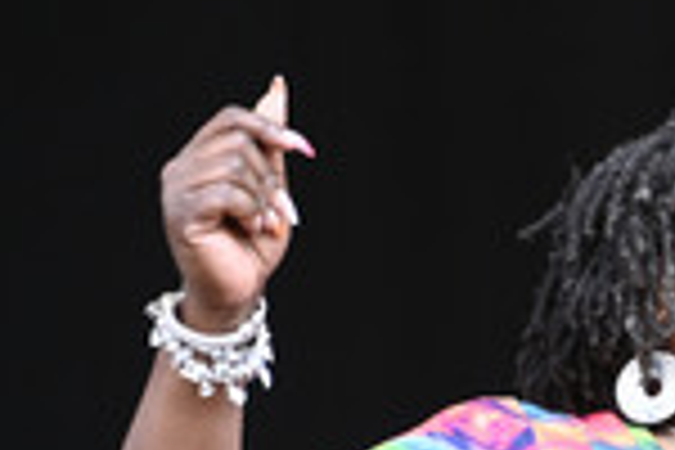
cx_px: 713
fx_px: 9581
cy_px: 567
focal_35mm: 511
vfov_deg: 2.7
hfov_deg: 4.0
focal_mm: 170
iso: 1000
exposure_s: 1/200
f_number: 5.6
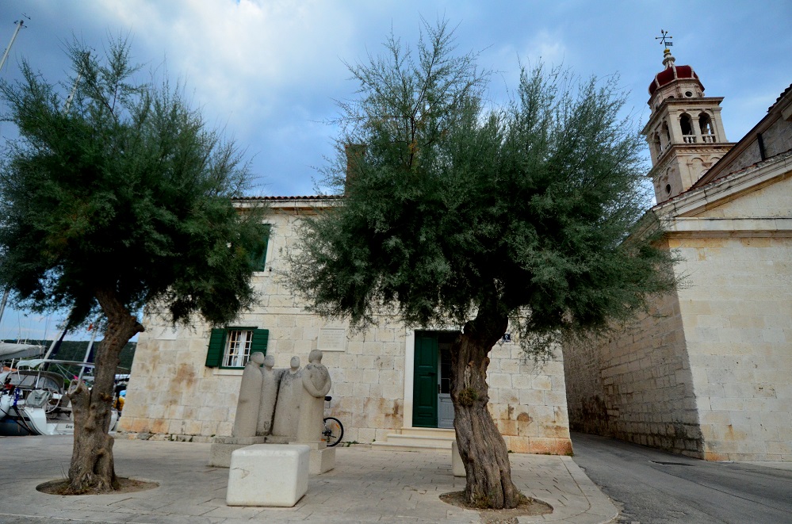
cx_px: 396
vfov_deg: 67.1
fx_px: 395
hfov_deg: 90.1
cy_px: 262
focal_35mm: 18
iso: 2000
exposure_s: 1/8000
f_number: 4
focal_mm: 12
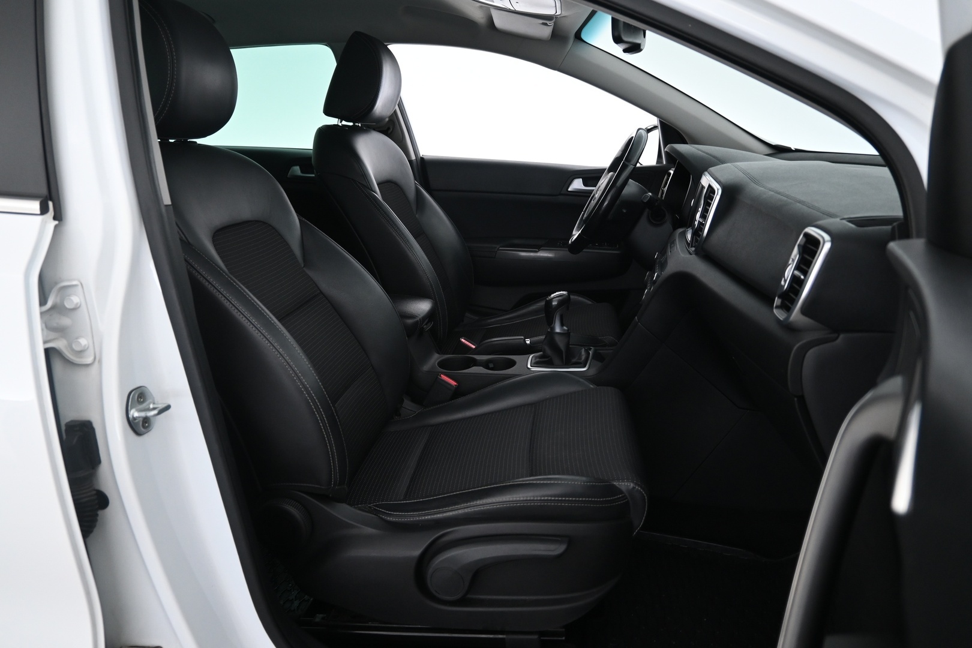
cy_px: 324
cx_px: 486
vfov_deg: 50.4
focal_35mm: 26
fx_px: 688
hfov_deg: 70.4
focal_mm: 17
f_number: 3.5
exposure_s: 1/25
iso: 1000
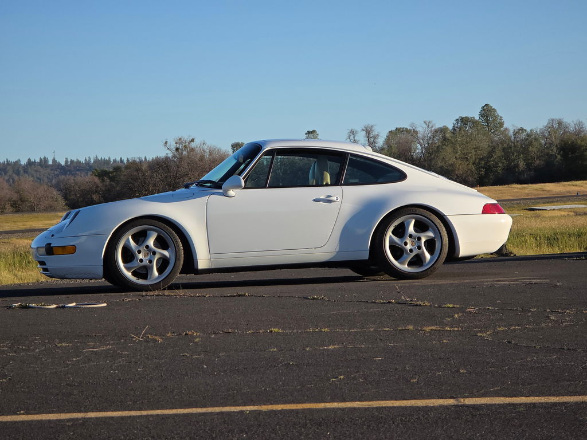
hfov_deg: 17.1
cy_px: 220
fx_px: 1950
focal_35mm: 115
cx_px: 294
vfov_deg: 12.9
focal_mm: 18.6
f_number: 3.4
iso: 64
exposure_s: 1/827
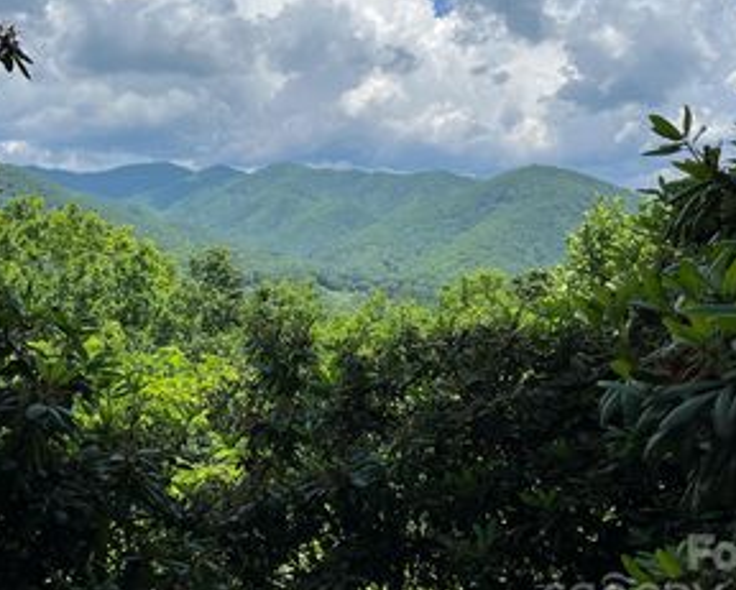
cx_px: 256
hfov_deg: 41.5
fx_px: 959
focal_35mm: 44
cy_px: 172
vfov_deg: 33.7
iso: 50
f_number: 1.6
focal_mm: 5.1
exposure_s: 1/5556
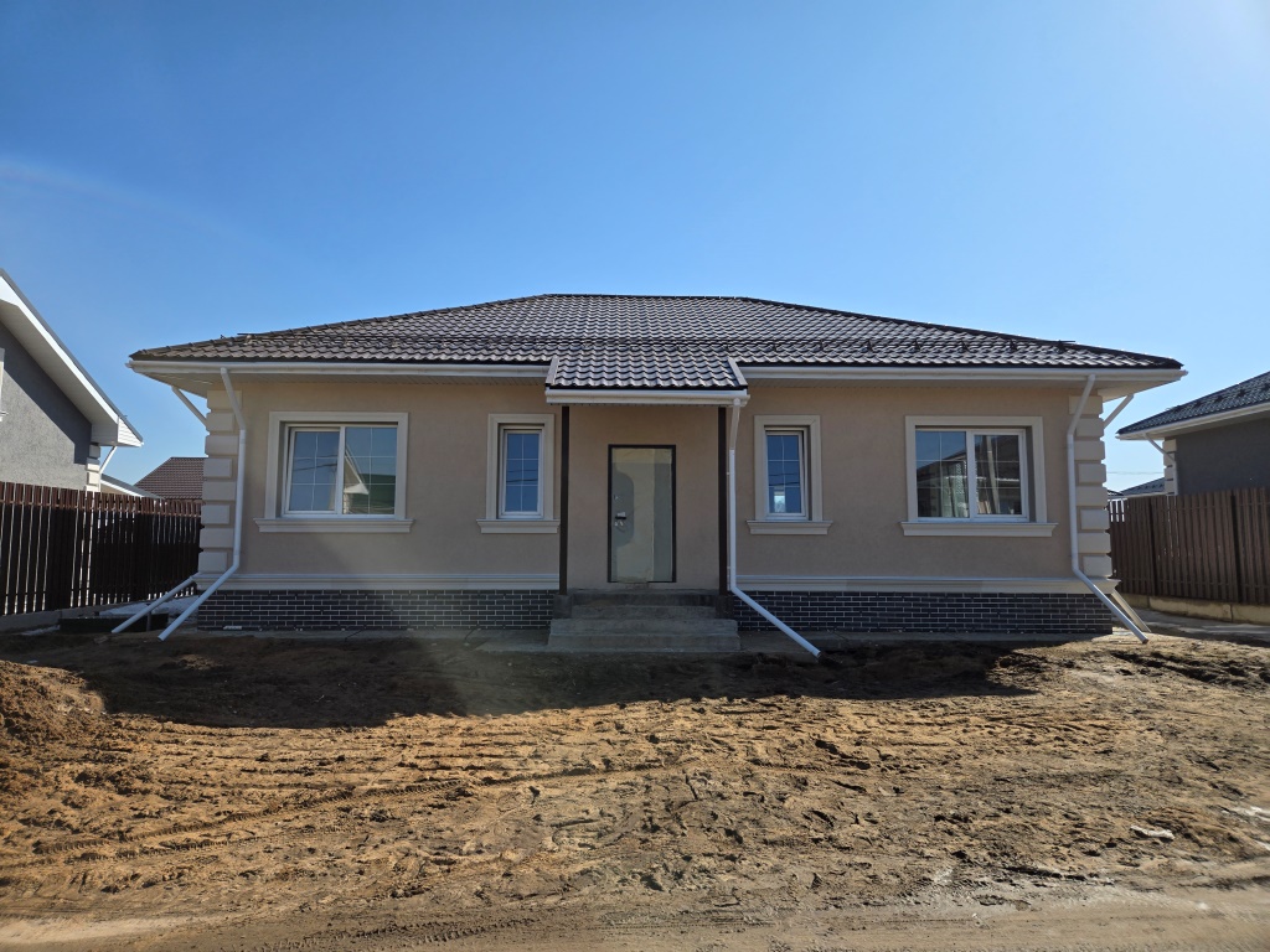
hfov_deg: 73.9
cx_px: 635
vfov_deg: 58.9
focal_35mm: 23
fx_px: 844
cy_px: 476
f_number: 1.8
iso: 40
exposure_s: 1/2921
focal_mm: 5.4
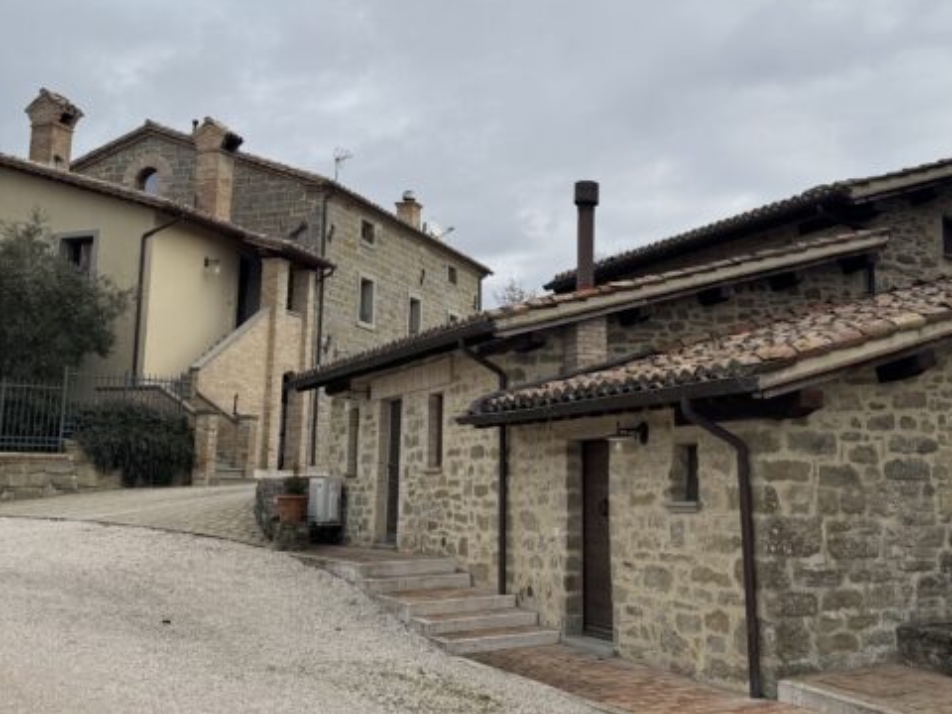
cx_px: 506
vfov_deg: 35.7
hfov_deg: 46.8
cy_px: 264
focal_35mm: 40
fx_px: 1100
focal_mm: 6.76
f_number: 1.78
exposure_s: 1/6410
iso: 80
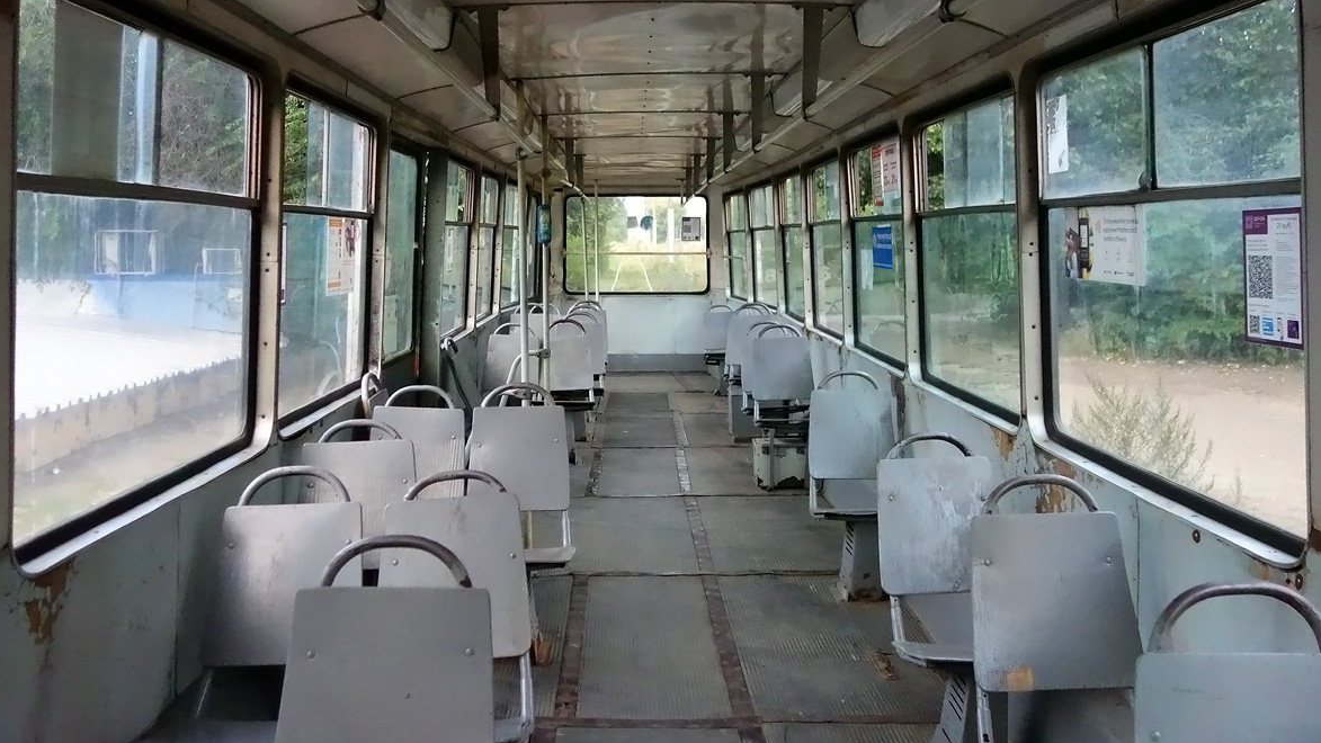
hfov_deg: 64.3
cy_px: 332
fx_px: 1051
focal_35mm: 30
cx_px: 648
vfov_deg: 38.9
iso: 3200
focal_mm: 10.4
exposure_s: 1/500
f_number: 1.8
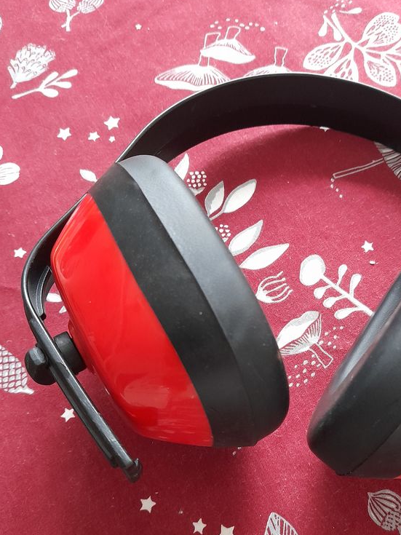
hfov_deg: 41.2
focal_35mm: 34
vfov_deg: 53.6
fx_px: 525
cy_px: 321
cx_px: 271
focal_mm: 4.6
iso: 640
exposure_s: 1/25
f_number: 2
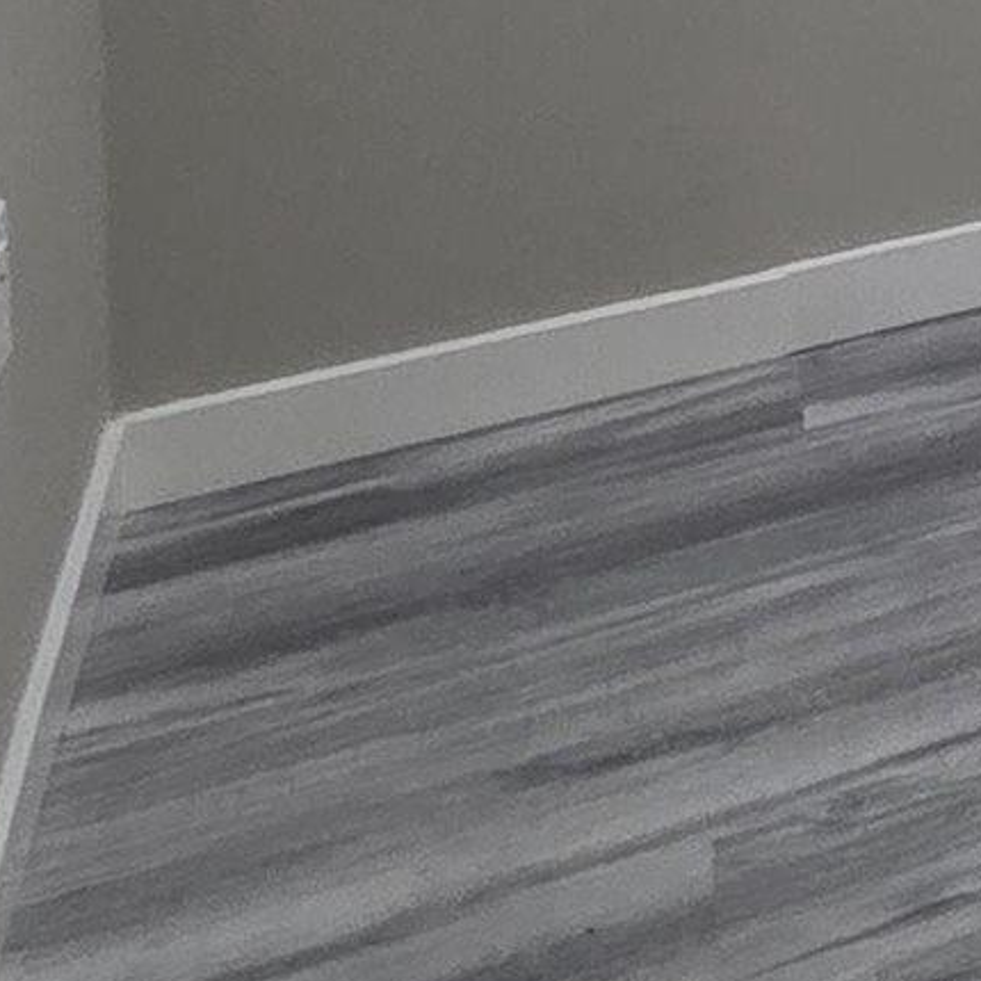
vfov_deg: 16.2
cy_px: -992
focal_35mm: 82
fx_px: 2629
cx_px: 2927
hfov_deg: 11.6
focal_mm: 2.2
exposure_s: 1/60
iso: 200
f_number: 2.2
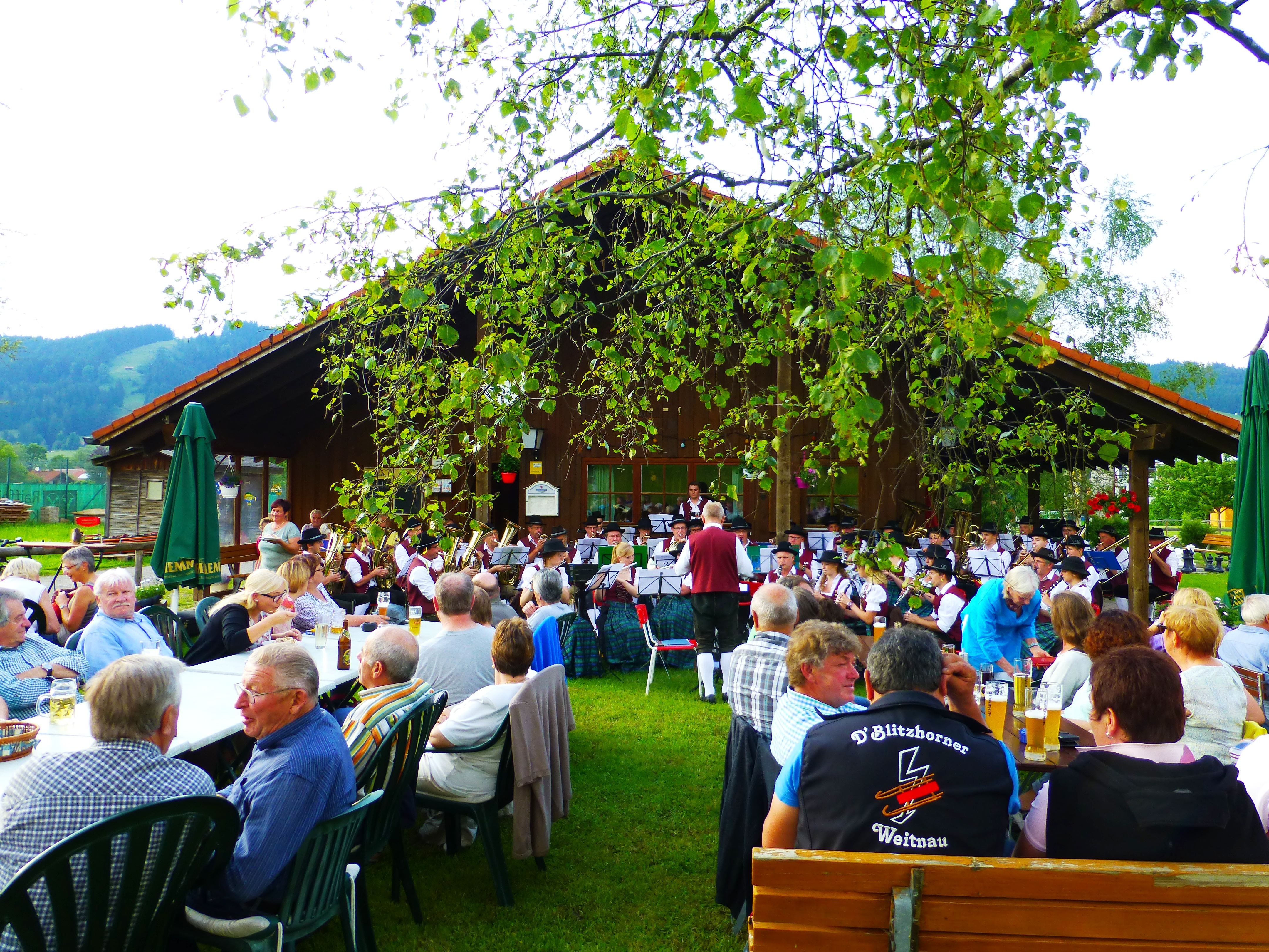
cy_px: 476
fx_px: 880
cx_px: 634
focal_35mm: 24
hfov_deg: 71.6
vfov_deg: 56.8
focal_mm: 4.3
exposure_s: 1/80
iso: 100
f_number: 3.3
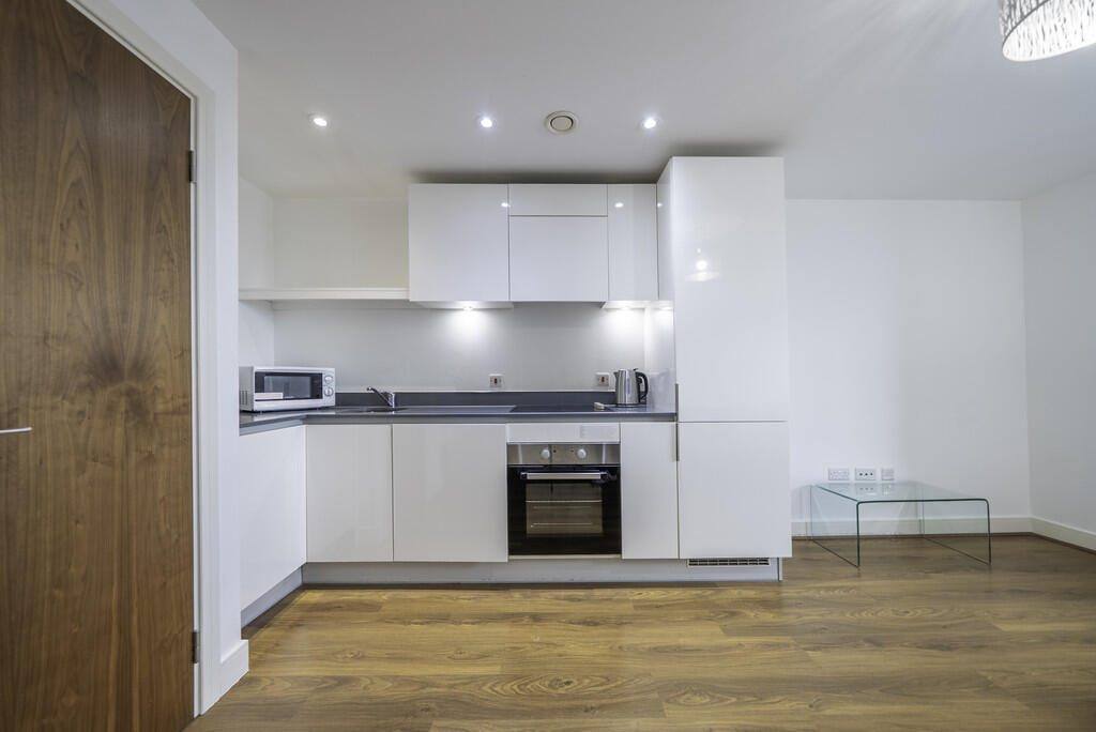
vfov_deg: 90.1
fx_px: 366
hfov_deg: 112.6
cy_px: 366
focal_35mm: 12
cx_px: 548
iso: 320
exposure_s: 1/20
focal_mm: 12
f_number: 6.3
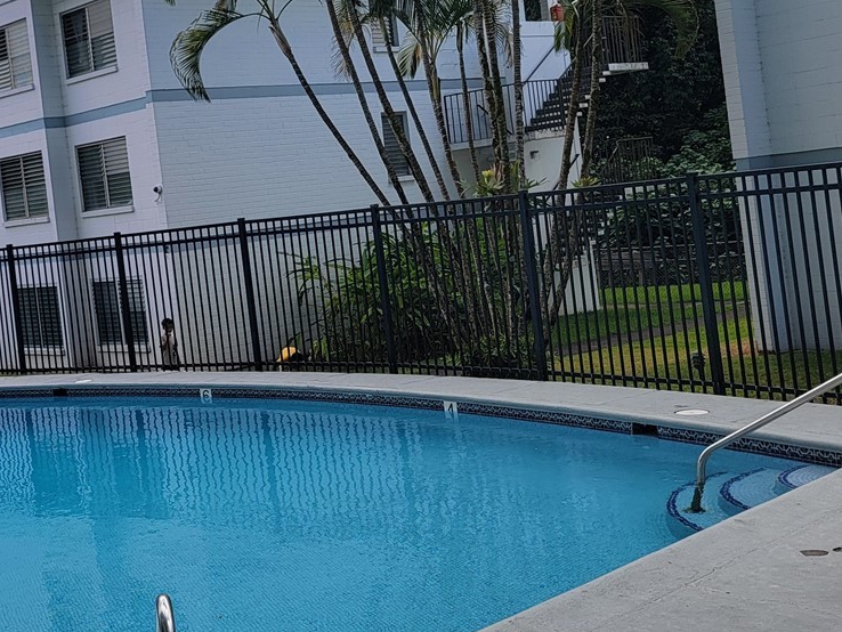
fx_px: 1265
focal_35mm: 52
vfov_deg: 27.9
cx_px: 59
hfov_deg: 34.4
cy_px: 209
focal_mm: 6.7
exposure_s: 1/652
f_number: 1.8
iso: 16
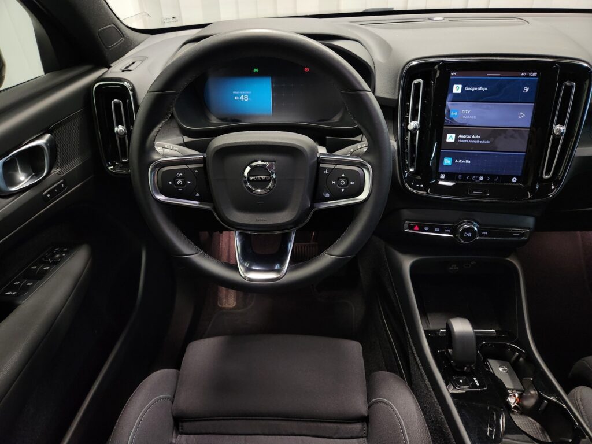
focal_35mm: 23
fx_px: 393
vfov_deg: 58.9
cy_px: 222
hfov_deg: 73.9
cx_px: 296
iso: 500
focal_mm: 5.4
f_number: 1.8
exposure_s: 1/100
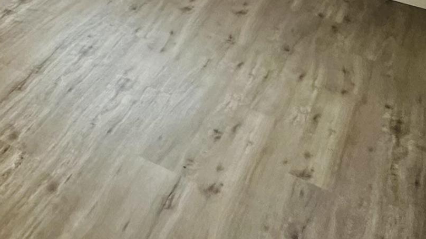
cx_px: -198
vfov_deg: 18.8
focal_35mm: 58
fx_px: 655
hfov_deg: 26.8
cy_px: -95
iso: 320
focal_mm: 2.22
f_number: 2.2
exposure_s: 1/60
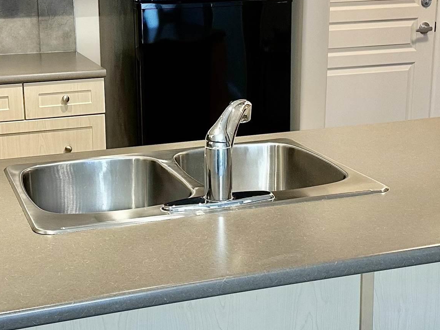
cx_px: 179
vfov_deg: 22.9
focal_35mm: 64
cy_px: 129
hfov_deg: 30.2
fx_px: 813
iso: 250
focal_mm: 6.86
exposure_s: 1/60
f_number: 1.78
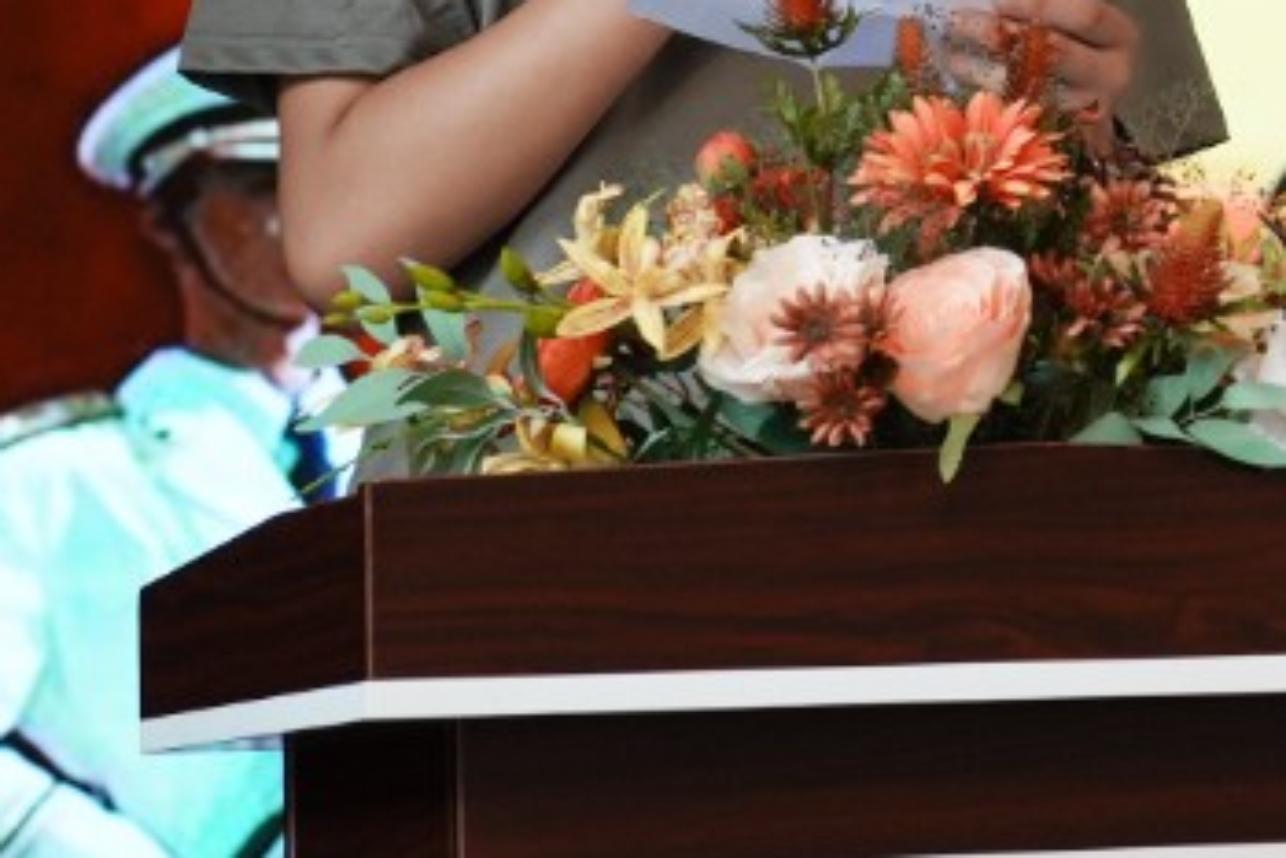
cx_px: 2218
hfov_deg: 8.7
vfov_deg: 6.0
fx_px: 8183
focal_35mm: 229
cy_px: -239
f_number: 4
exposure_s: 1/200
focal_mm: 50
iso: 800
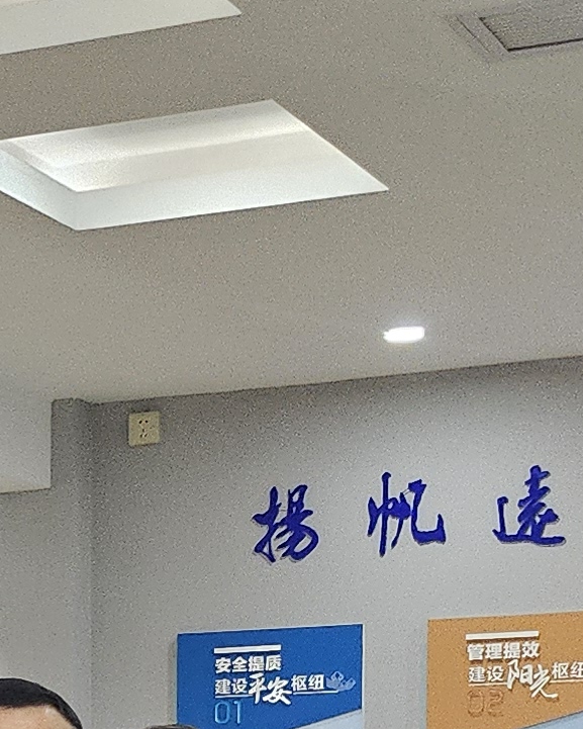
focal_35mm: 130
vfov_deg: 14.0
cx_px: -372
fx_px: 2803
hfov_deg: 11.3
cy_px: 1043
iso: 500
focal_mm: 5
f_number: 1.8
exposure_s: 1/100
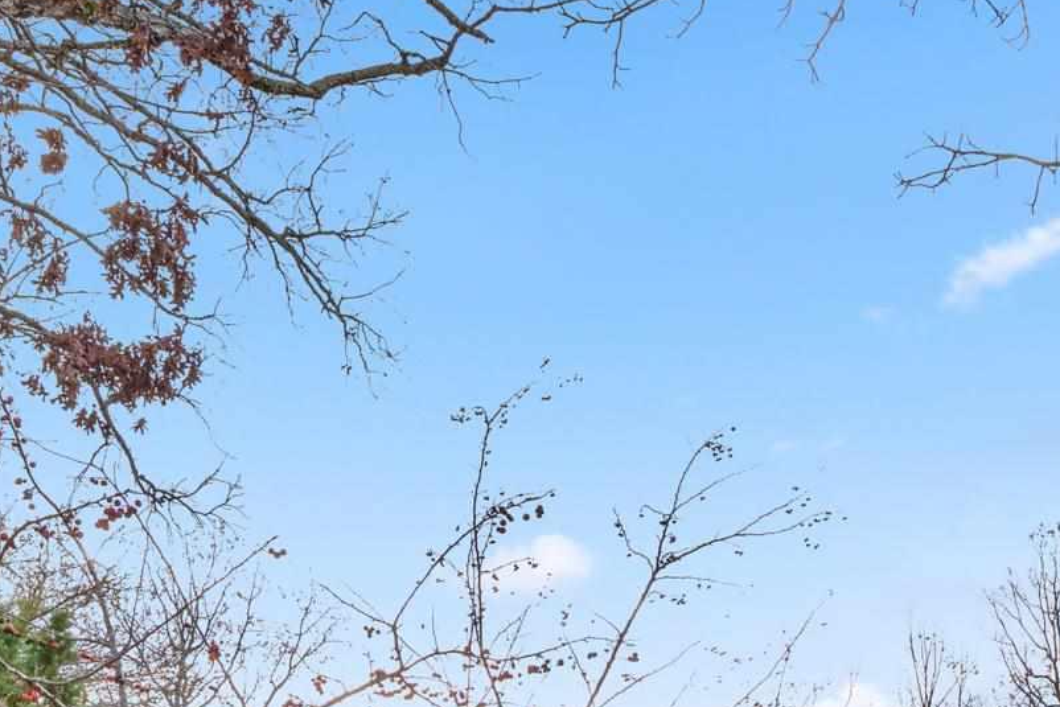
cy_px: 897
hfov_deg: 36.0
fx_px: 1597
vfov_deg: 22.5
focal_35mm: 54
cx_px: 777
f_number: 9
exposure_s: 1/100
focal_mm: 11.6
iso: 400
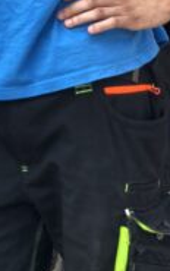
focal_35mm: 159
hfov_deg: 8.3
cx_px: 53
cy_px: -106
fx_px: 1176
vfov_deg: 12.6
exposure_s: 1/345
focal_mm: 6
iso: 16
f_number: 2.4
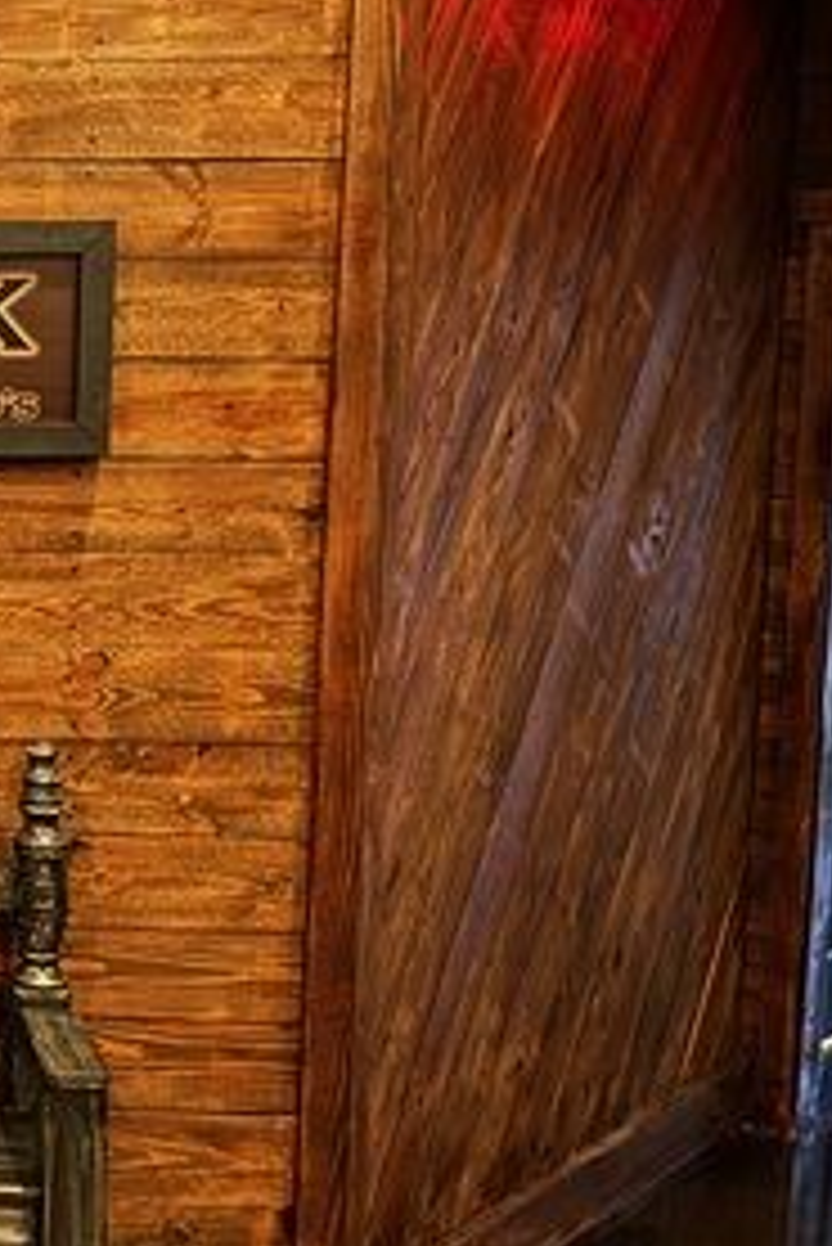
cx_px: -337
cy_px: 576
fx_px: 1870
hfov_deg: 21.8
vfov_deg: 36.8
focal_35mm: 54
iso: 1250
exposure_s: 1/9
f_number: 1.78
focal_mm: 6.76
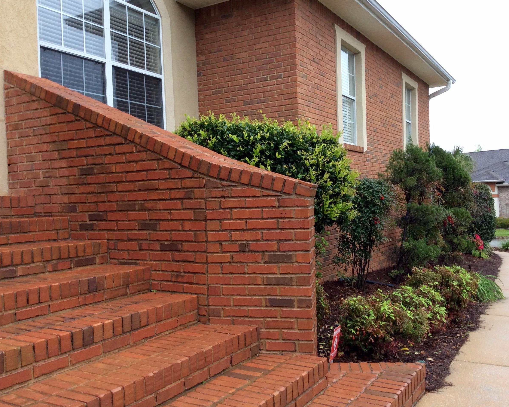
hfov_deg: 52.8
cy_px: 206
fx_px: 512
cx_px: 262
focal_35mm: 34
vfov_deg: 43.4
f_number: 2.4
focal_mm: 3.3
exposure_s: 1/40
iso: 40
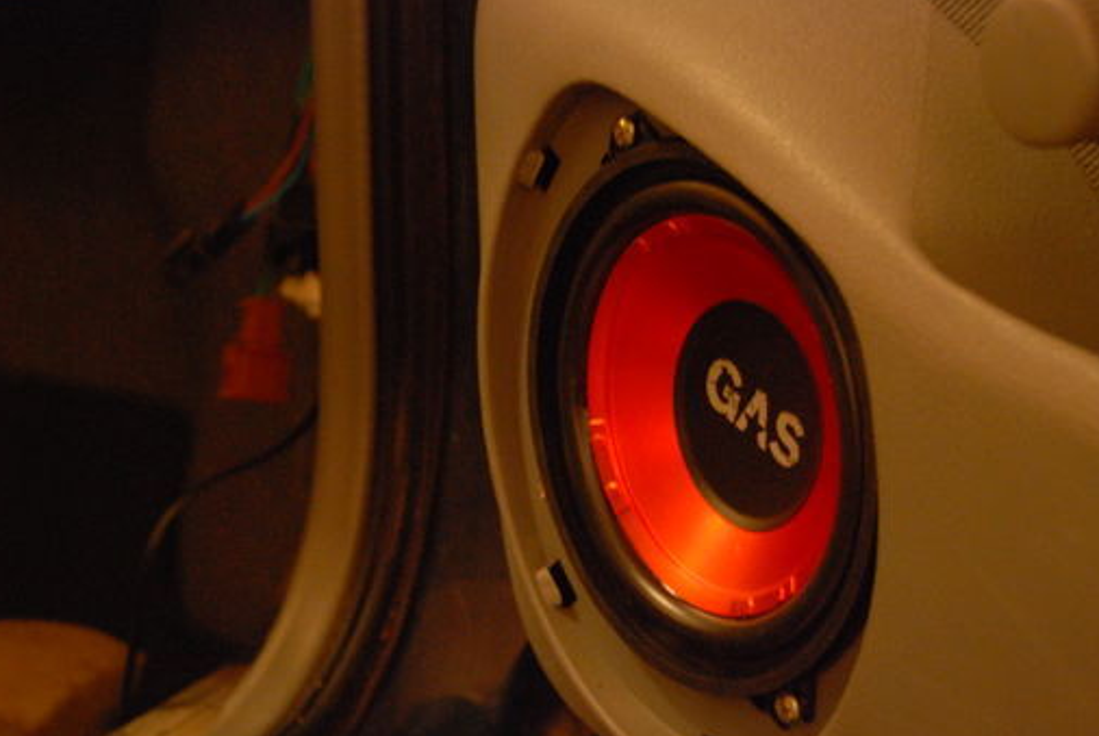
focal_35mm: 91
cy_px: 389
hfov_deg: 22.3
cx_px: 495
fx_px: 2782
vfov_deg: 15.1
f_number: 5.6
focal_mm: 48
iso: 1250
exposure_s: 1/3
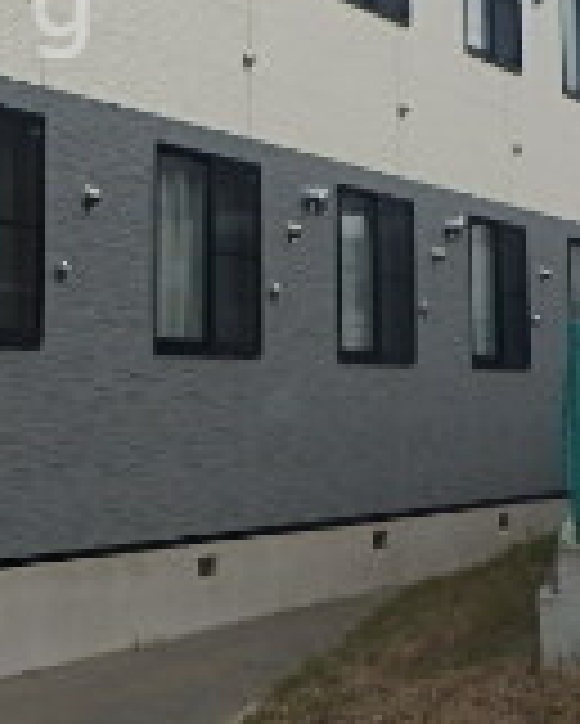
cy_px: 4
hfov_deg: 15.7
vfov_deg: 20.0
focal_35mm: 93
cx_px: -193
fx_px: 1994
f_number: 6.5
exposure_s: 1/500
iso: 125
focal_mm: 4.2
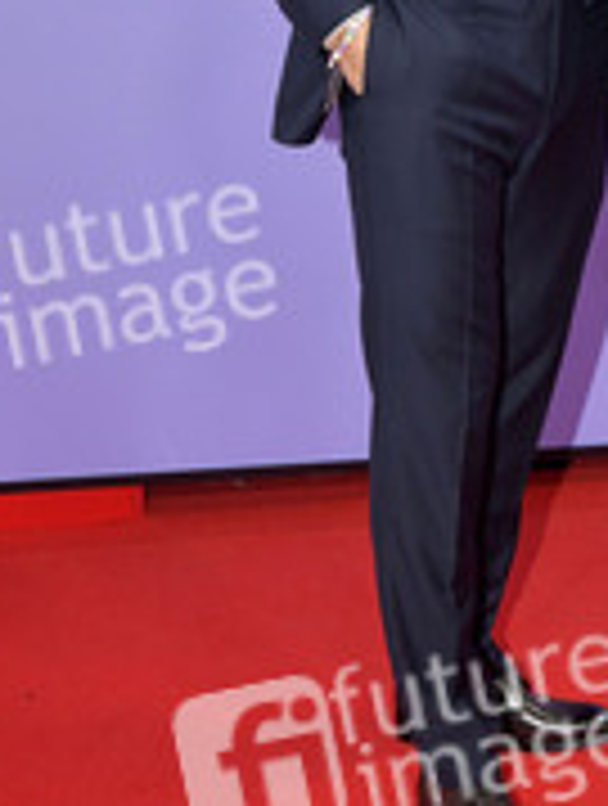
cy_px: 68
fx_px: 1750
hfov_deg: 19.4
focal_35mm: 75
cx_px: 536
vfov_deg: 25.1
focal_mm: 35
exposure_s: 1/250
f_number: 9
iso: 2000
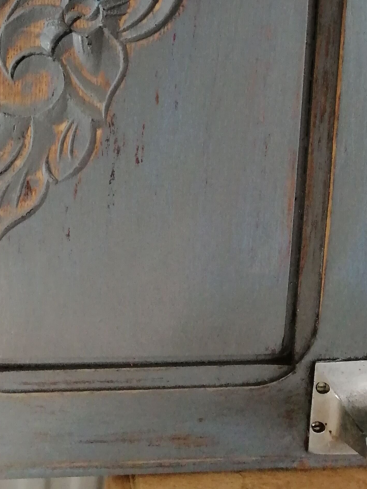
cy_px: -16
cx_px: 23
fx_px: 806
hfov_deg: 24.8
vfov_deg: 30.9
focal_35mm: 57
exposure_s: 1/100
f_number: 1.8
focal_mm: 3.46
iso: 250
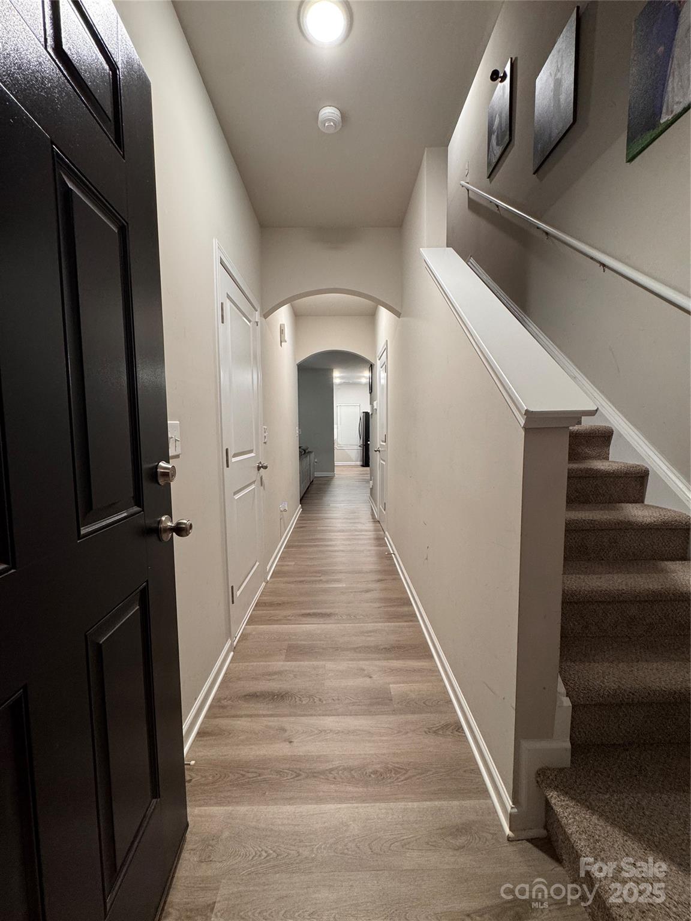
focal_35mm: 14
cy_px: 460
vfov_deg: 102.1
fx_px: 373
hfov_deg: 85.7
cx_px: 346
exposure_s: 1/60
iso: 200
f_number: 2.2
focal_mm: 2.22
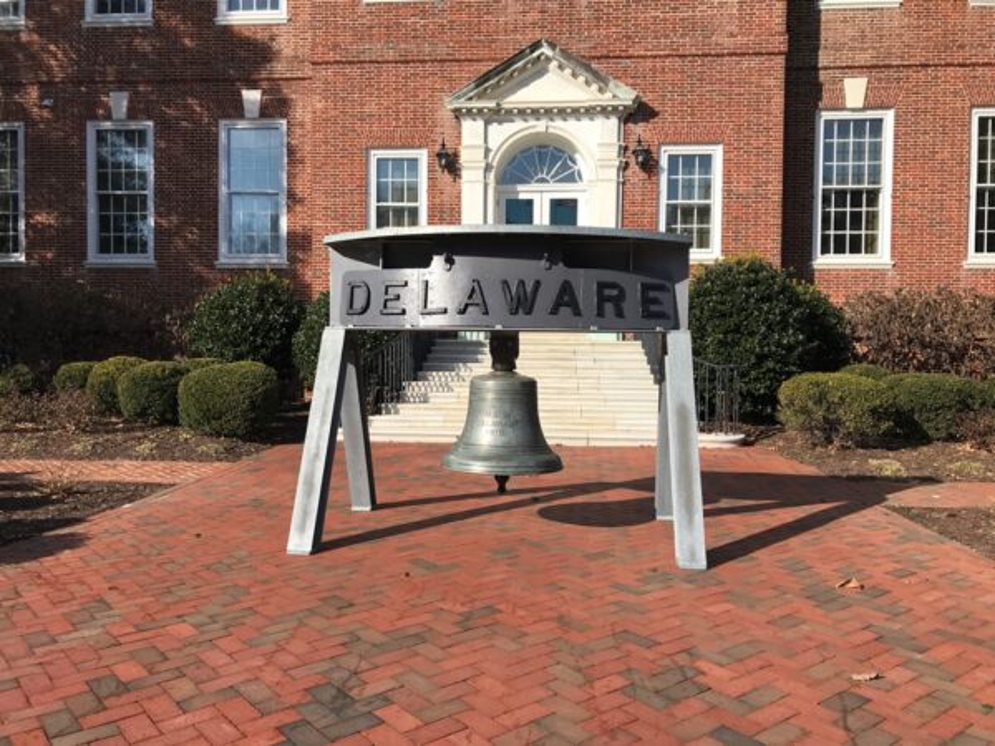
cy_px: 373
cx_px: 498
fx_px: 805
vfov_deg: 49.7
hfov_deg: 63.4
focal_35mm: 28
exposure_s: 1/2660
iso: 20
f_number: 1.8
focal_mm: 3.99
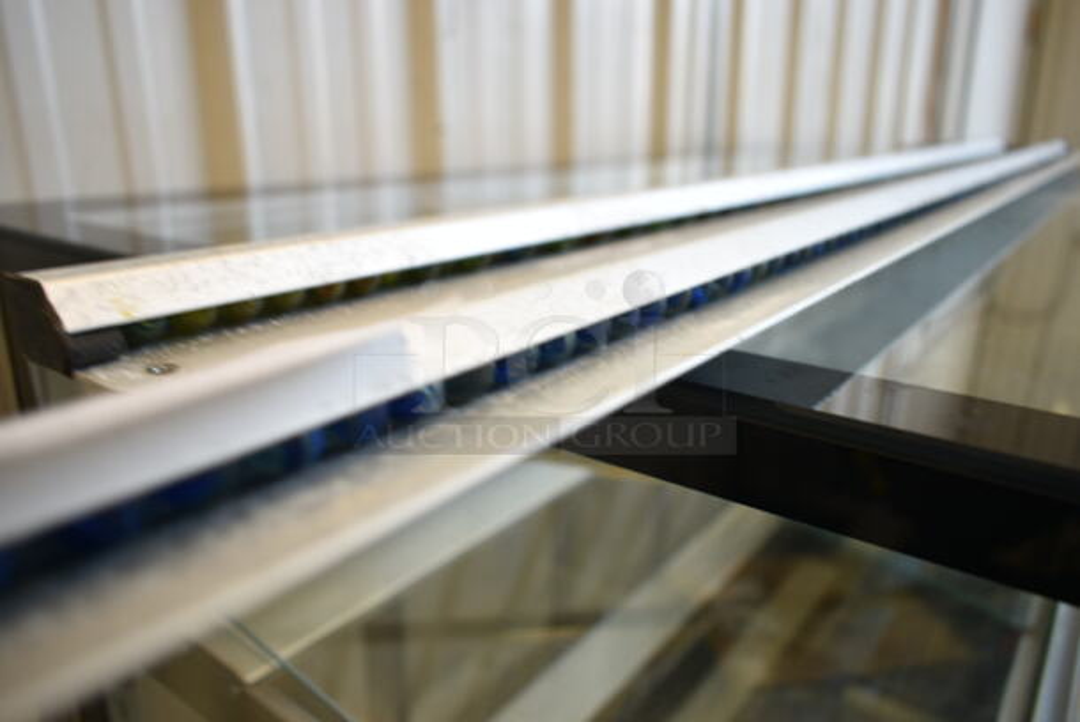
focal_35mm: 27
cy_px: 361
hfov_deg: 67.3
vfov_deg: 48.0
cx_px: 540
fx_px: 811
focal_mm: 18
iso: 180
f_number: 3.5
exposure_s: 1/30
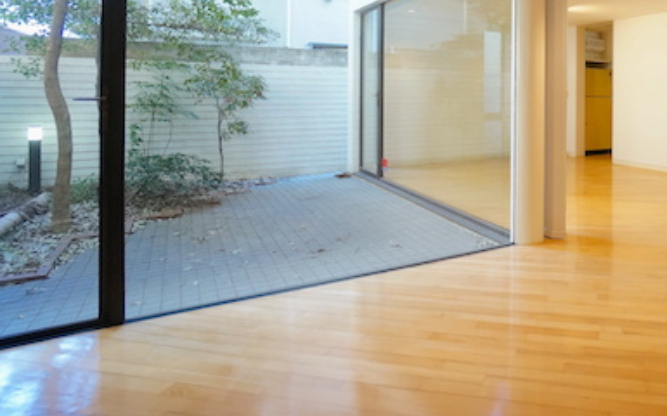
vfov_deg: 46.9
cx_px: 506
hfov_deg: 67.6
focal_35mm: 25
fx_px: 454
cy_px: 90
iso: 1600
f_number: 4
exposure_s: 1/60
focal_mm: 10
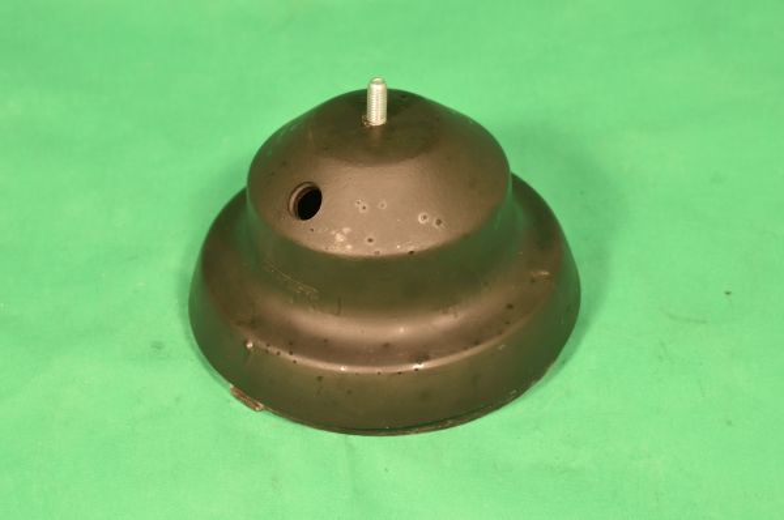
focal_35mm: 60
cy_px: 260
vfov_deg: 22.5
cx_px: 392
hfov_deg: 33.4
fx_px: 1305
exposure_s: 1/60
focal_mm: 40
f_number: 5.6
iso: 140
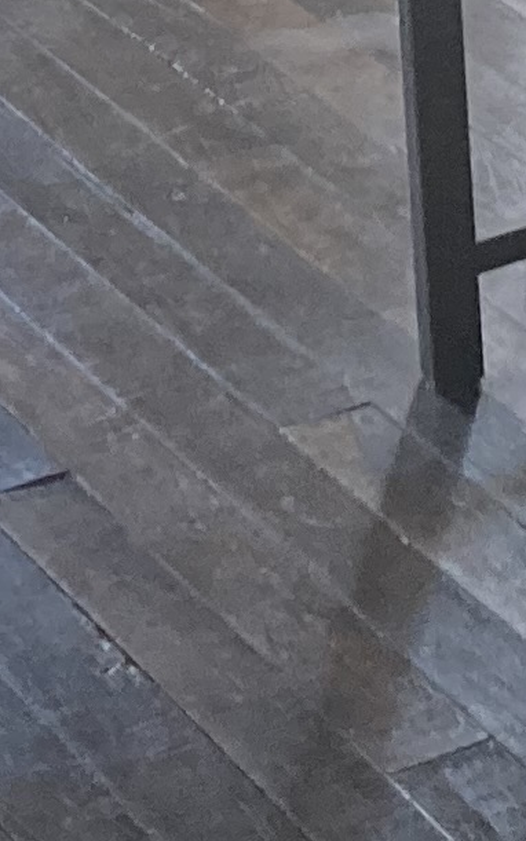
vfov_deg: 9.9
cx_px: 1069
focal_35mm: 196
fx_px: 4494
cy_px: -864
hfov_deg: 6.5
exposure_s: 1/50
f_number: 1.8
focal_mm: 3.99
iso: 160
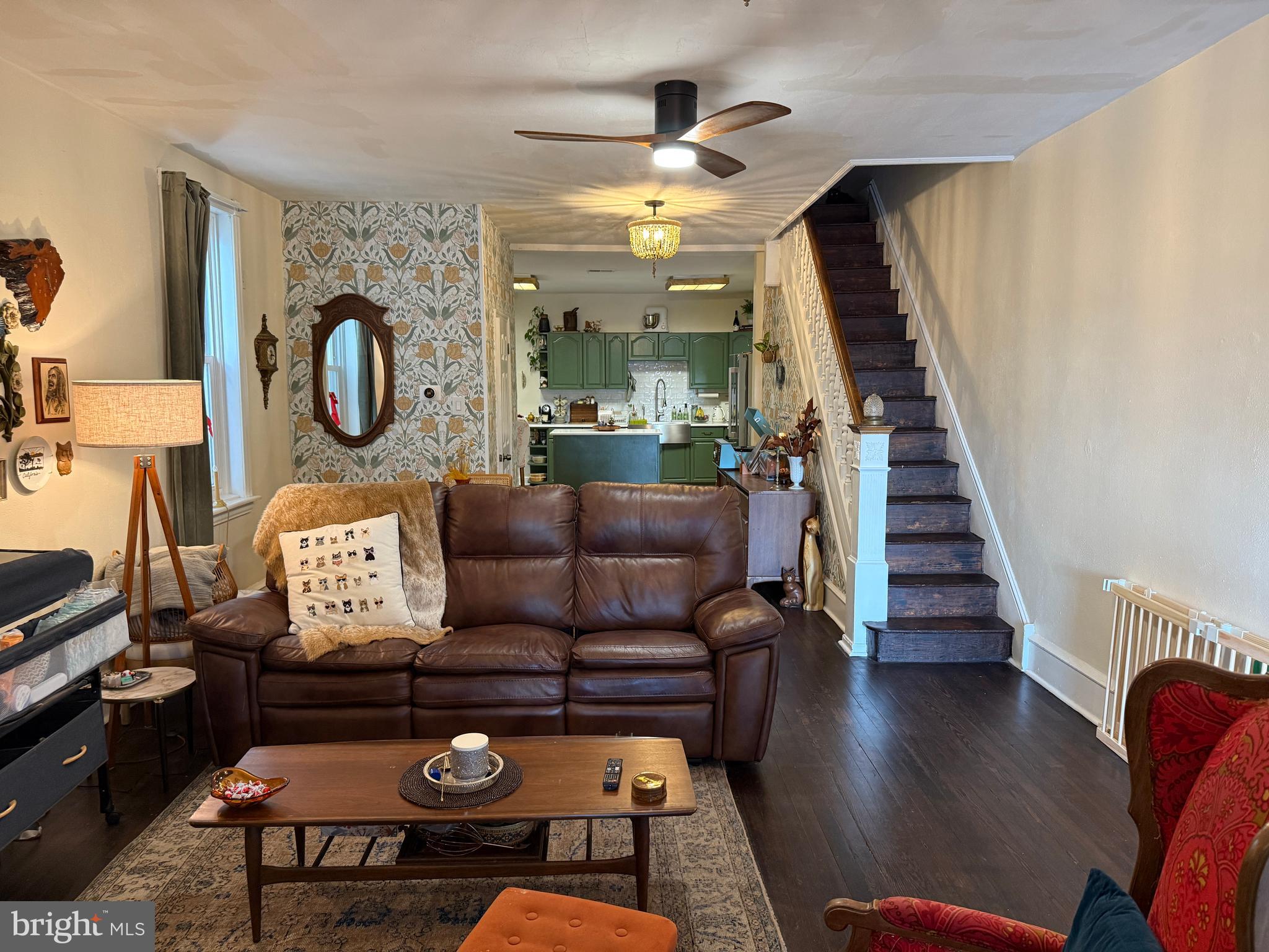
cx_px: 634
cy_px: 476
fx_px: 880
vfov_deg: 56.8
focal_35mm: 24
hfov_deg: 71.6
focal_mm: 6.76
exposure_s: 1/60
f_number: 1.78
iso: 320
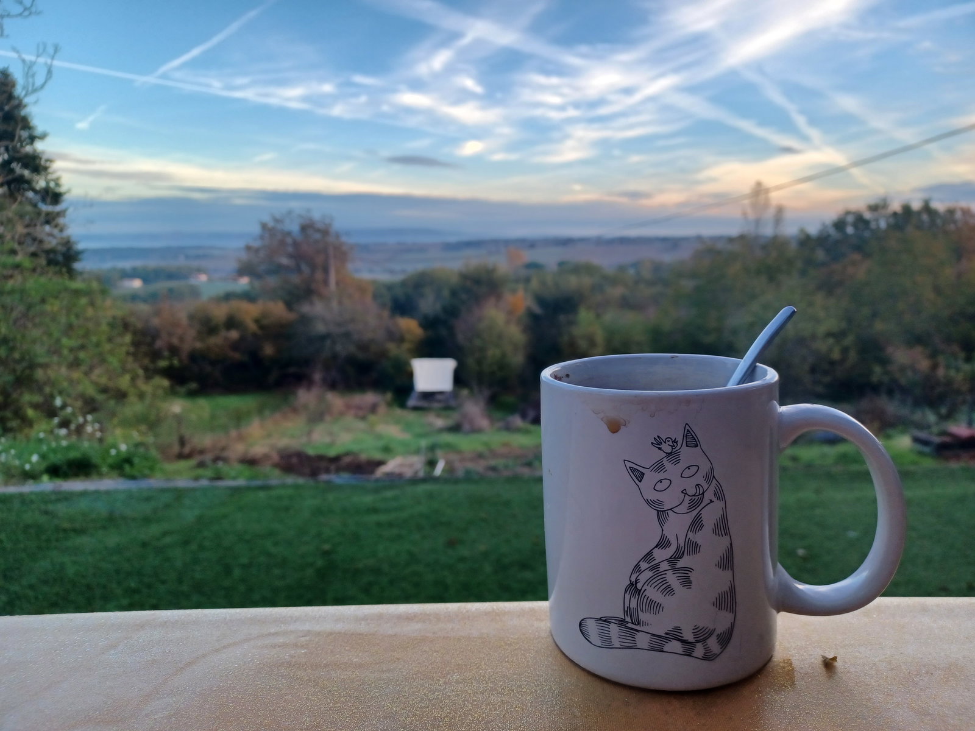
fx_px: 704
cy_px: 366
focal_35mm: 25
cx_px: 488
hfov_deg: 69.4
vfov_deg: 54.9
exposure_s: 1/100
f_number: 1.8
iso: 64
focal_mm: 4.6
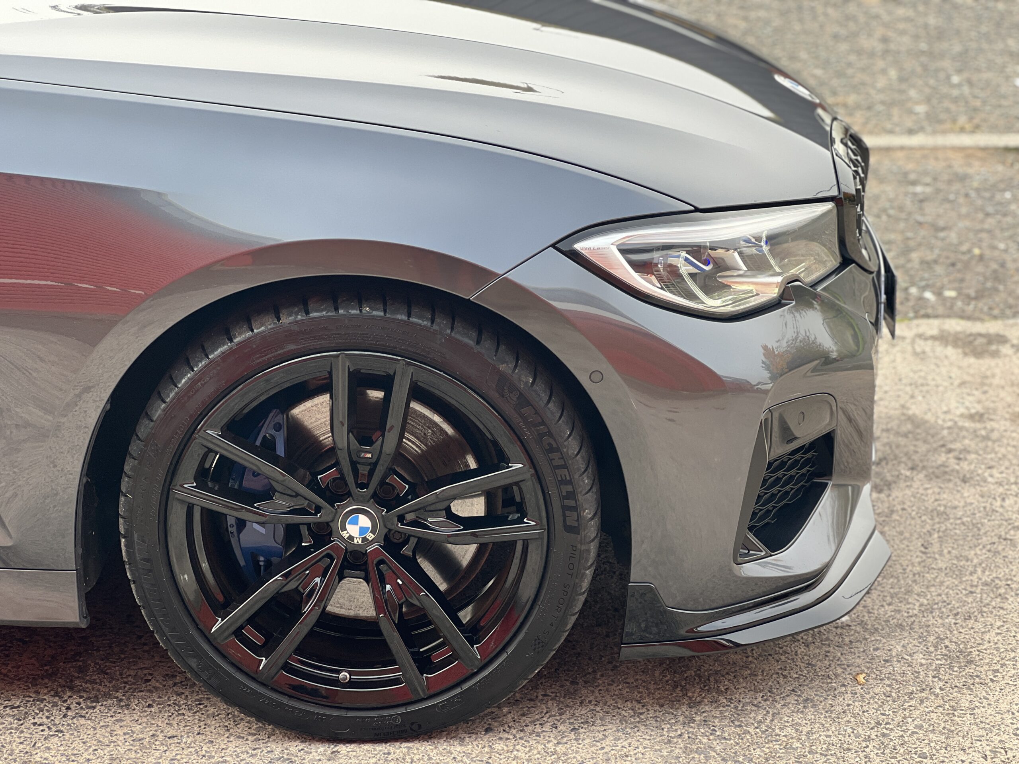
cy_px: 382
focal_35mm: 77
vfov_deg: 19.1
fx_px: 2267
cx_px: 510
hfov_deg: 25.3
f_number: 2.8
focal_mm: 9
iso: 64
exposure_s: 1/121
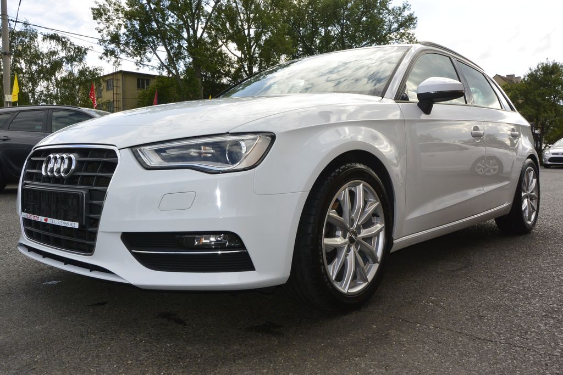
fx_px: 485
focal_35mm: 31
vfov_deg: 42.3
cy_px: 188
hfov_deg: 60.3
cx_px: 282
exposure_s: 1/250
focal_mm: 11.8
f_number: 8
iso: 160
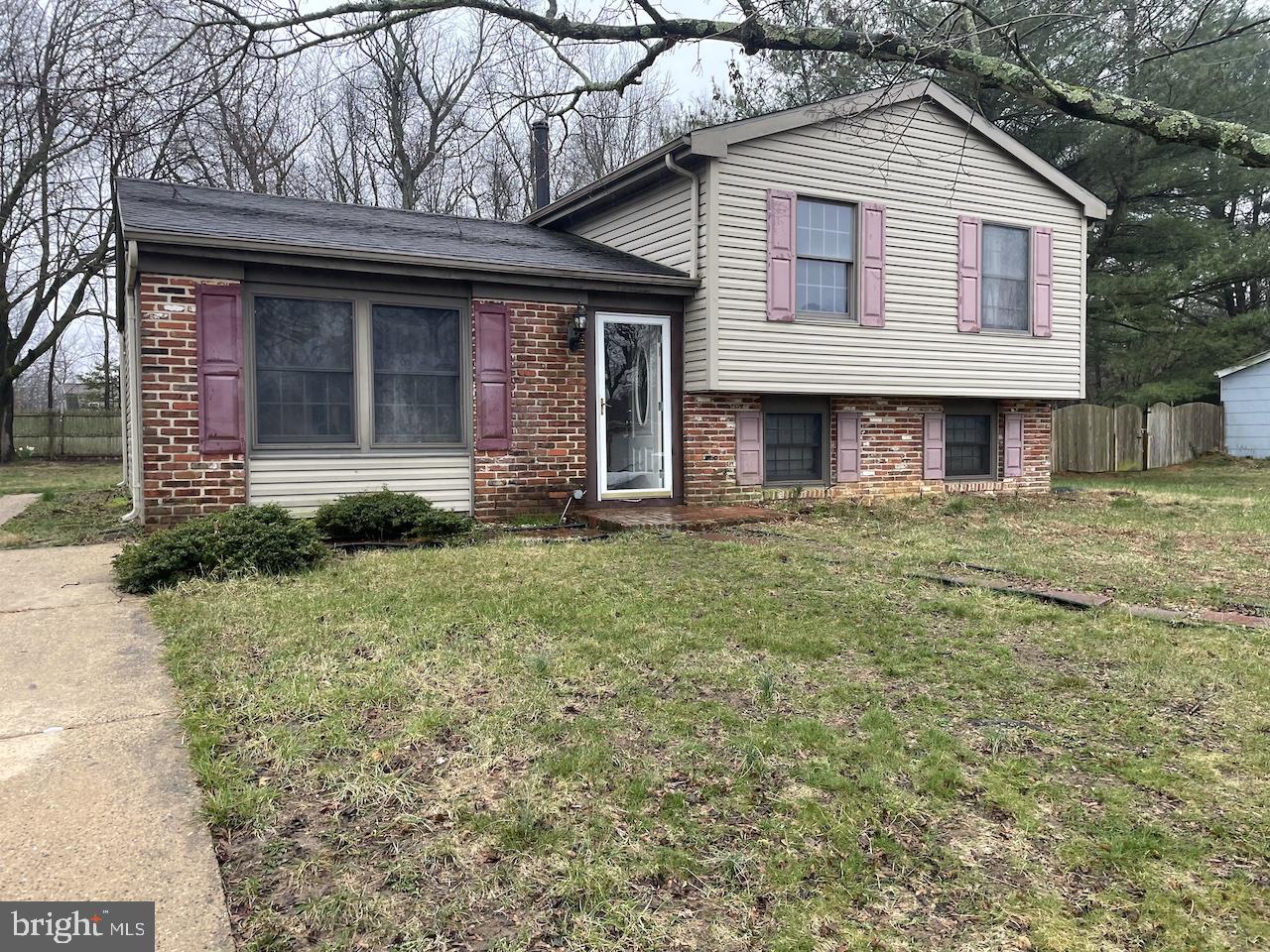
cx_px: 635
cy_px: 476
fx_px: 954
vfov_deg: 53.1
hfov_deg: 67.3
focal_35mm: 26
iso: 80
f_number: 1.6
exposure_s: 1/121
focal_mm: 4.2
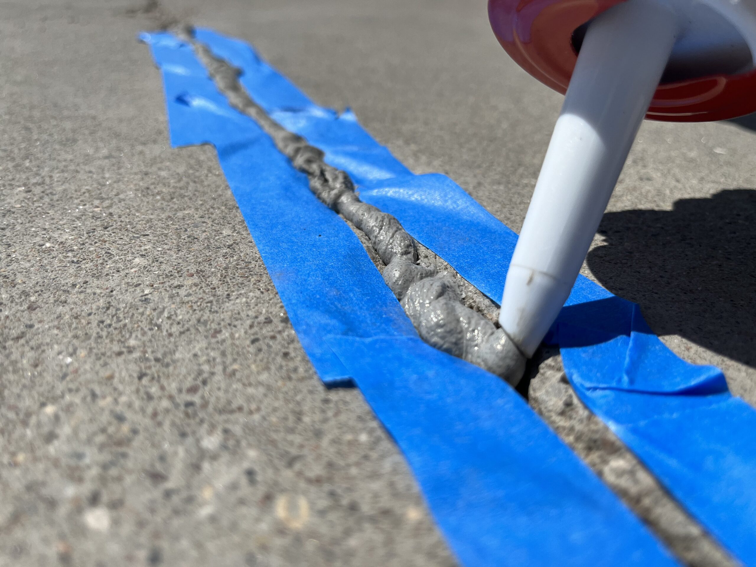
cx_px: 378
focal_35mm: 26
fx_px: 568
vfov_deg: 53.1
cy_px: 284
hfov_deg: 67.3
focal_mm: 5.1
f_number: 1.6
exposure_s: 1/7874
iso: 50
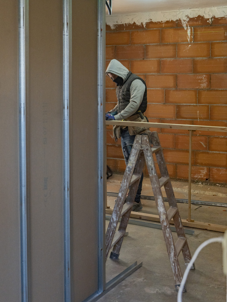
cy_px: 141
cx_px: 113
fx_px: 437
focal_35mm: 50
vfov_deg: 38.2
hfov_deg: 29.1
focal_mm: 46
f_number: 4.5
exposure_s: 1/125
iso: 2500
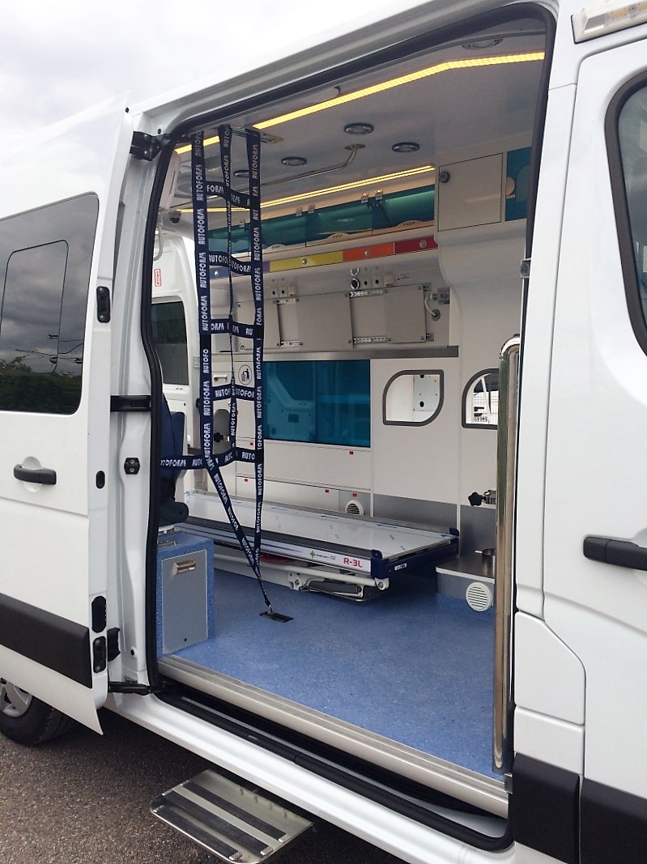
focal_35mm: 29
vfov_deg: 61.7
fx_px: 723
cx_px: 324
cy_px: 432
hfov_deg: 48.2
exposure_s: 1/1244
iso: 32
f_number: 2.2
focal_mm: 4.15
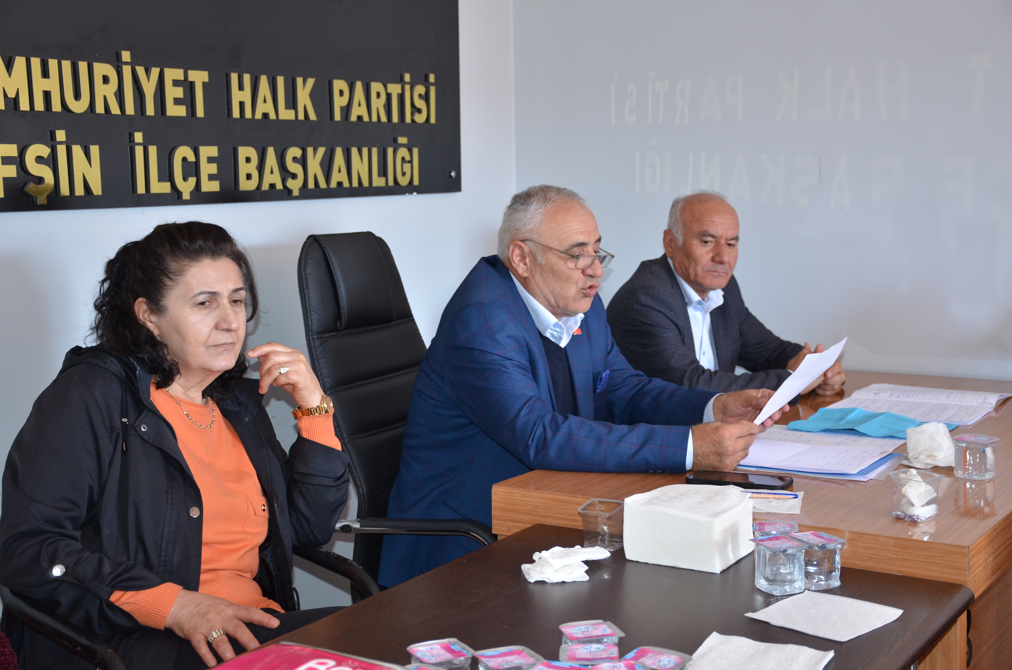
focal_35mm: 51
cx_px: 506
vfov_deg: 26.4
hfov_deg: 39.0
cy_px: 335
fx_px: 1431
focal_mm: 34
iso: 800
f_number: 4.2
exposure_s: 1/60
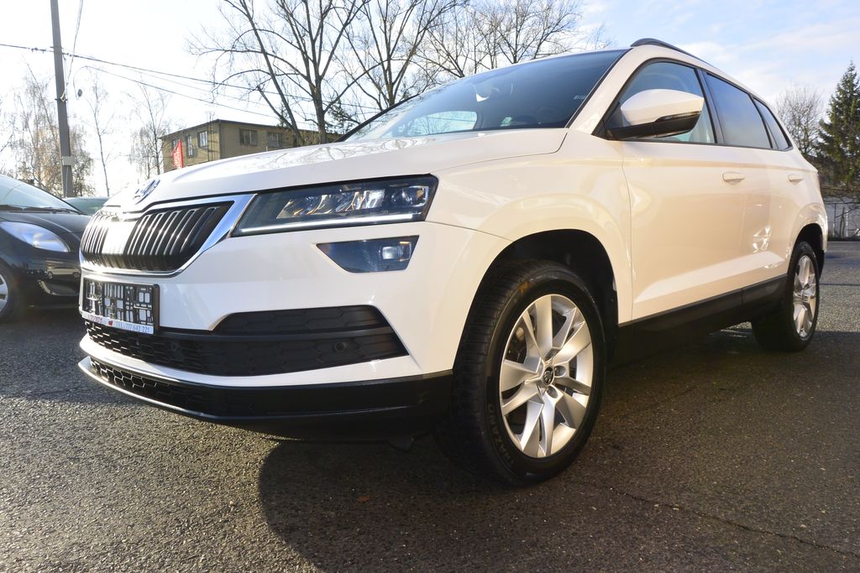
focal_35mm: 27
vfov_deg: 47.9
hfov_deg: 67.4
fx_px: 645
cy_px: 286
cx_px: 430
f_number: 6.3
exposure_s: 1/250
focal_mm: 10
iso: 160
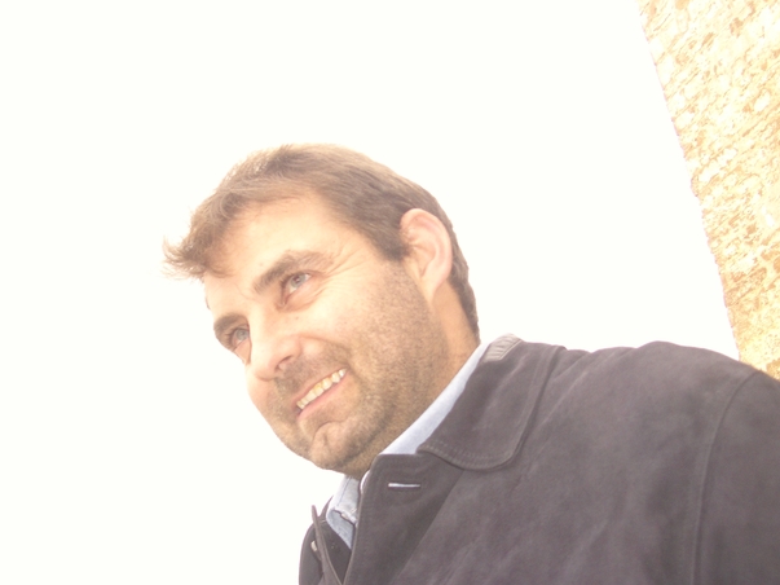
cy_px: 308
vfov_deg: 28.0
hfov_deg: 36.8
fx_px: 1171
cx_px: 397
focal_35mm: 52
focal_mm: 8.2
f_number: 3.1
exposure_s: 1/200
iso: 100
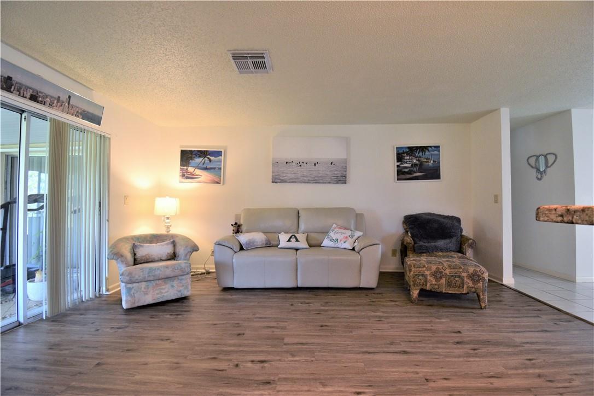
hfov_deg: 100.4
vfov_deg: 77.3
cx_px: 297
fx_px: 247
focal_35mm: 15
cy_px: 198
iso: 560
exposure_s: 1/15
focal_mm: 10
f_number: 6.3
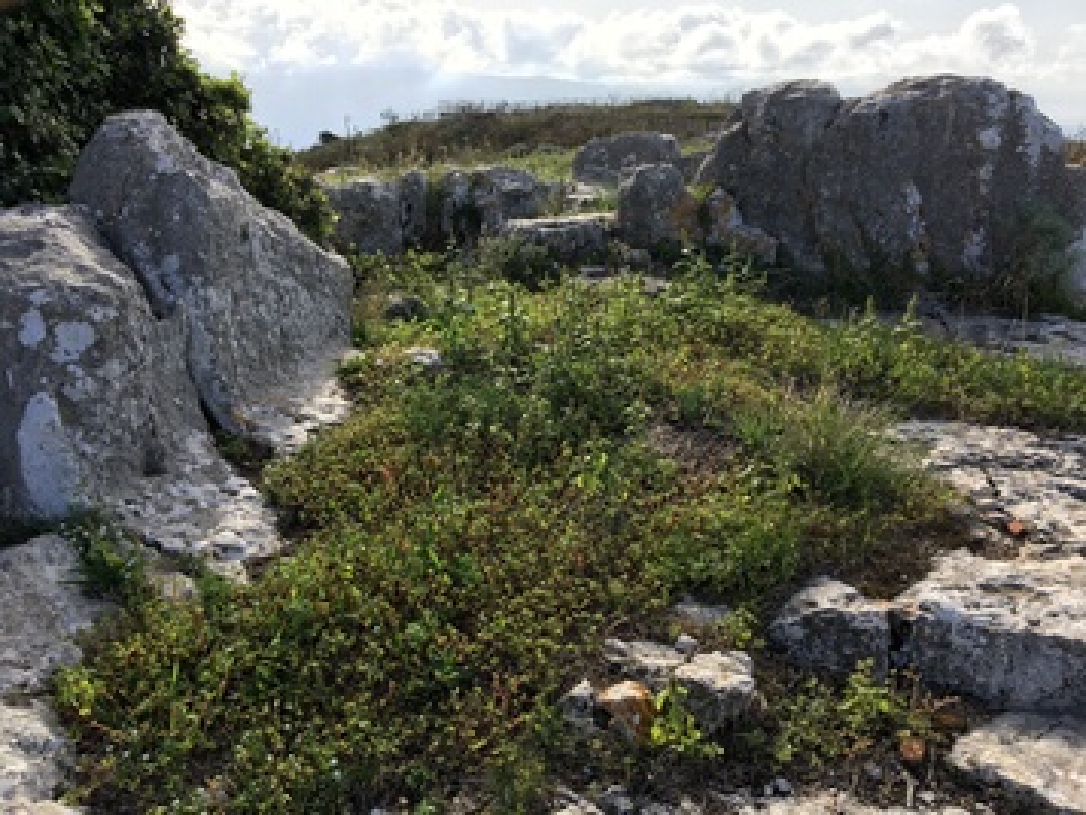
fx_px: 910
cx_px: 543
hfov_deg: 61.6
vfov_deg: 48.3
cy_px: 408
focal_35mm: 29
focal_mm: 4.15
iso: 25
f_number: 2.2
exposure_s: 1/1040
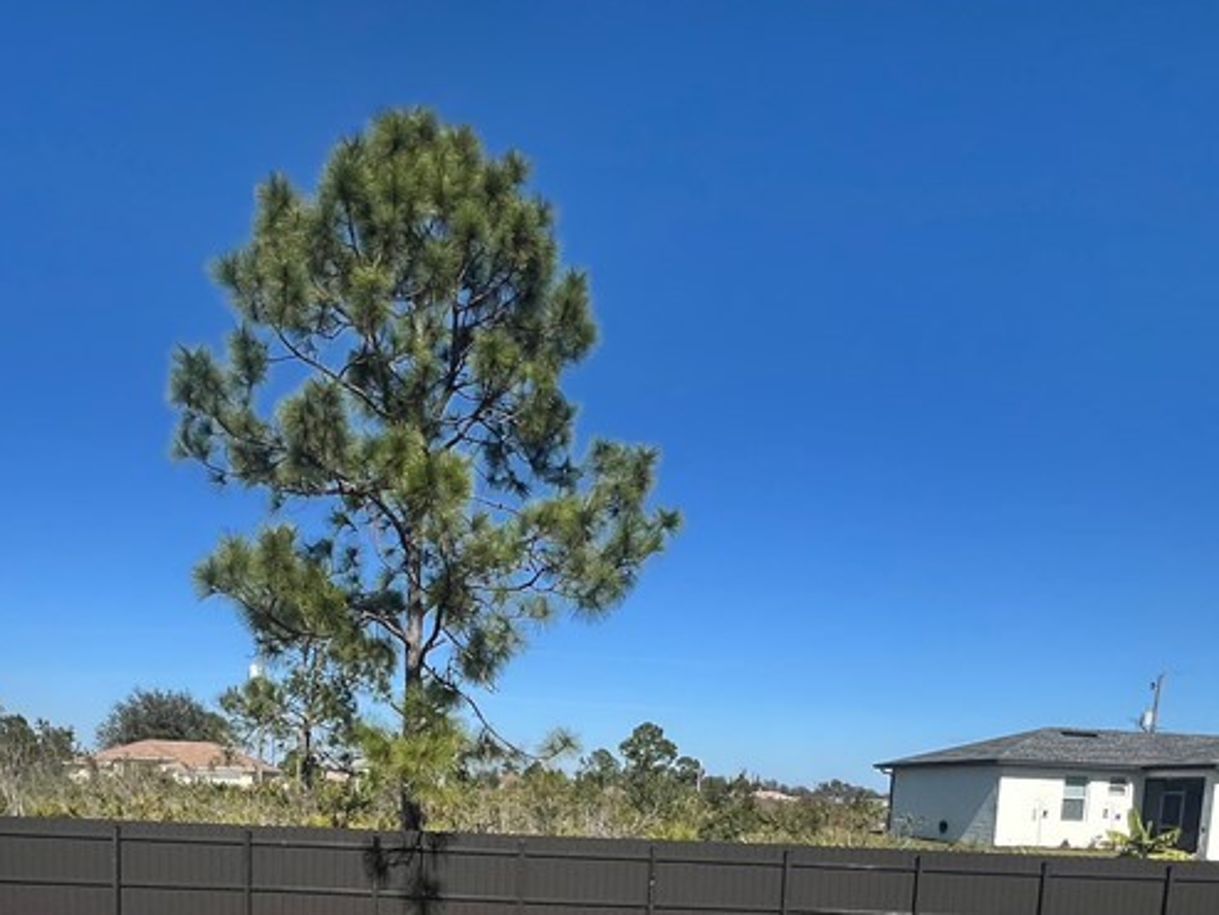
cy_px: 915
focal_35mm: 27
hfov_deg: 64.7
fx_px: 951
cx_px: 487
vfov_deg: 43.9
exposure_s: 1/3922
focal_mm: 1.57
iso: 40
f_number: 1.8
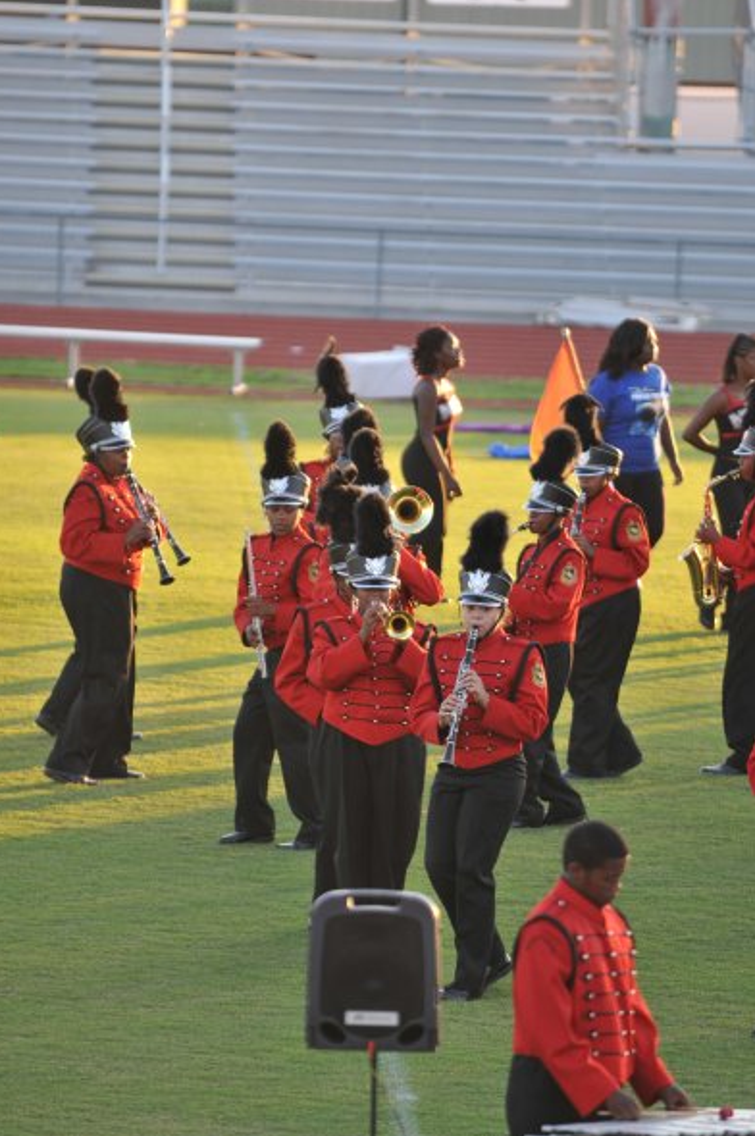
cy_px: 572
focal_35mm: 305
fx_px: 9617
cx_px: 373
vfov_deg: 6.8
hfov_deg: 4.5
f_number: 2.8
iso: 200
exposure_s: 1/320
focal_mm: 200
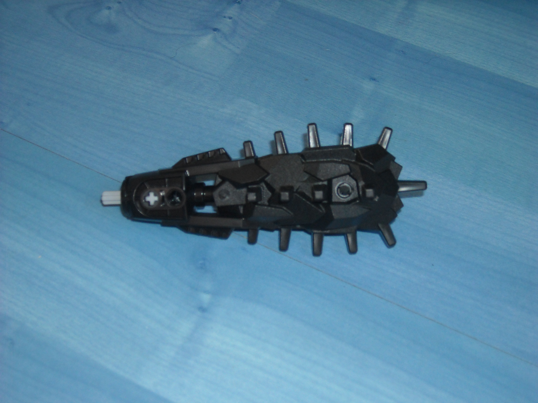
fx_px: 948
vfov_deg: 24.0
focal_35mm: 61
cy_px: 202
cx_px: 269
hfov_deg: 31.7
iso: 200
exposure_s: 1/125
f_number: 3.5
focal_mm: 9.87
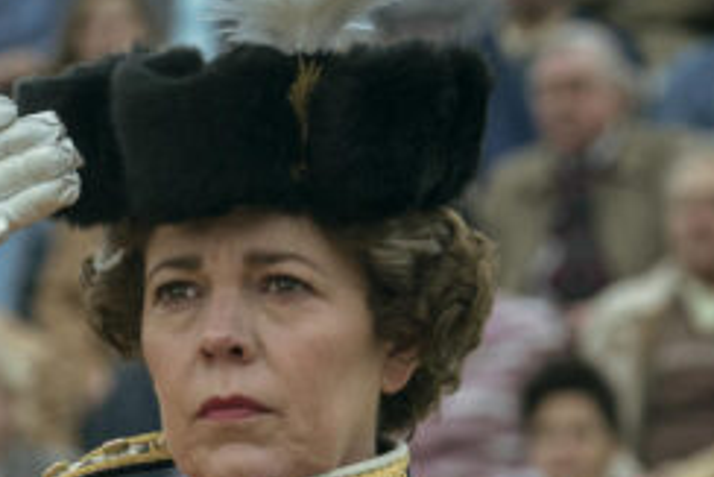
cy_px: 569
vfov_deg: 3.2
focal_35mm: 432
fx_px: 8573
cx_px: 102
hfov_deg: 4.8
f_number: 5.6
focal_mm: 137
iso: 800
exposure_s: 1/320
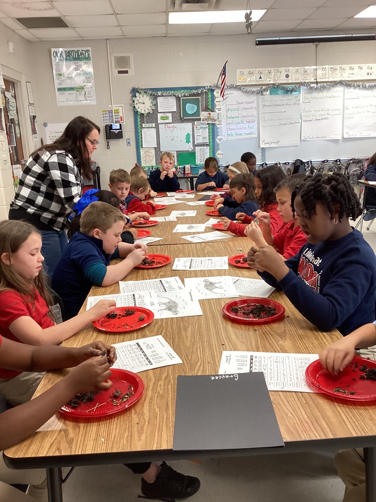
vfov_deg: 58.4
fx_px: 449
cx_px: 188
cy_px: 251
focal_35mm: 31
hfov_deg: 45.4
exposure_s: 1/50
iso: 125
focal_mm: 3.3
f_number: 2.4
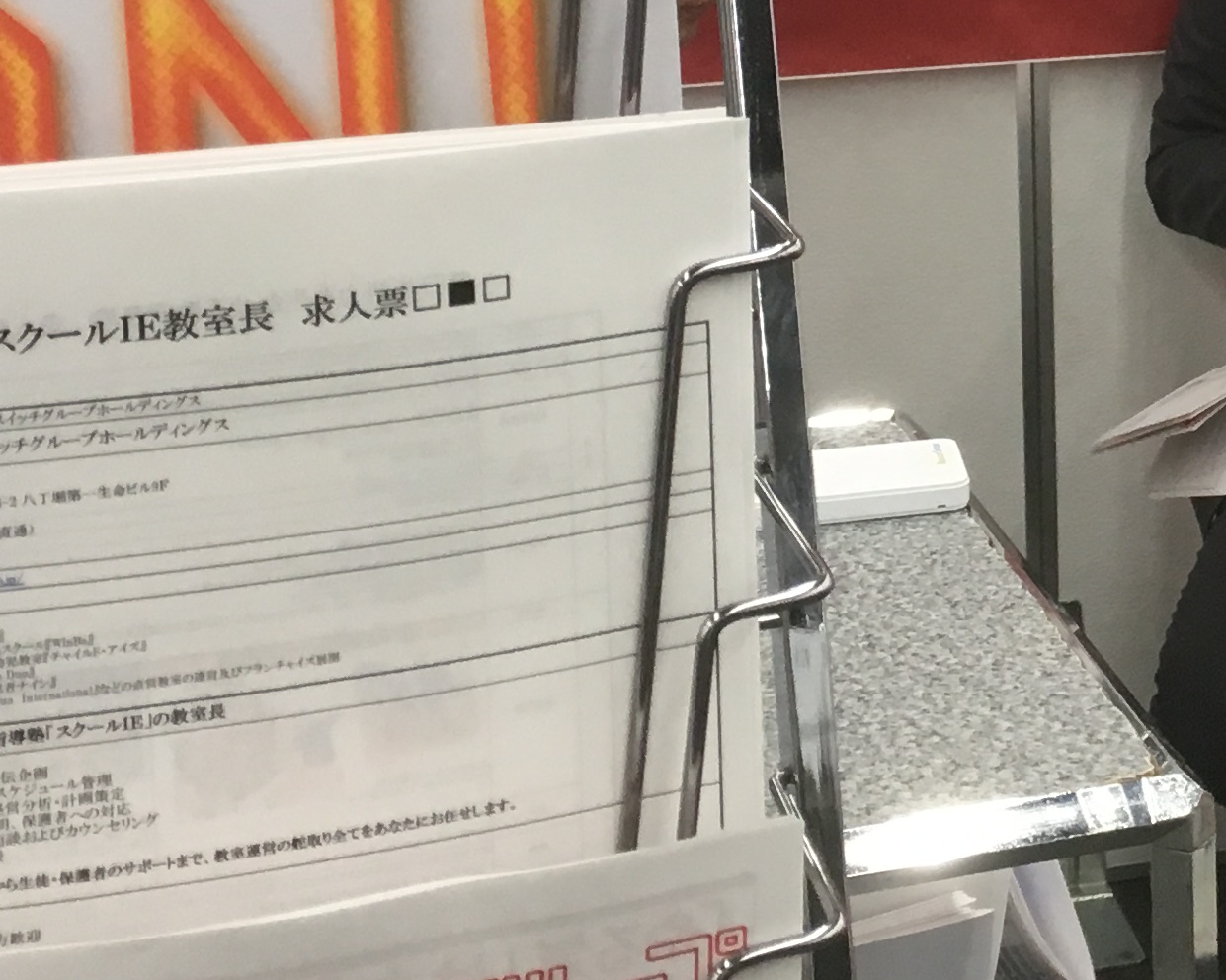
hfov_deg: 19.5
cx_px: 1502
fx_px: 3337
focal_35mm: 92
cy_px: -168
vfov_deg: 16.1
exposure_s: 1/30
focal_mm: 4.15
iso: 40
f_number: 2.2
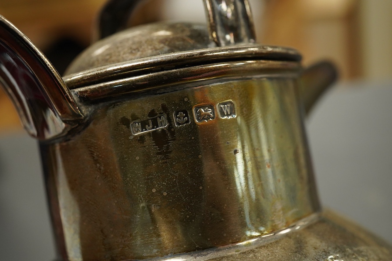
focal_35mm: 45
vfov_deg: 29.9
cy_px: 130
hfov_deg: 43.6
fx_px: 490
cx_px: 196
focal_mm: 30
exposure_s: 1/125
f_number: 11
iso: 1600
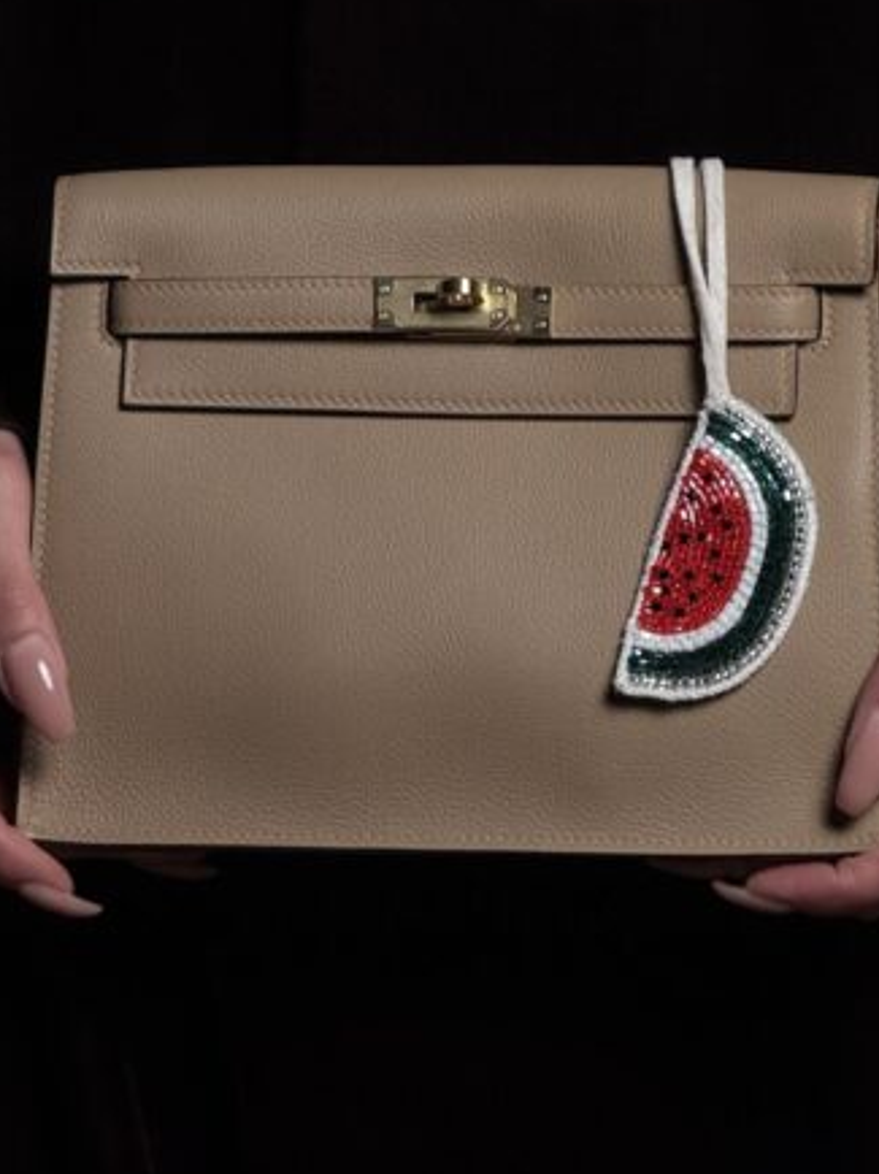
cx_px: 468
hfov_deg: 8.9
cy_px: 511
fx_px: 5626
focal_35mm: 166
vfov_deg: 11.9
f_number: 2.8
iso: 50
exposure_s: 1/101
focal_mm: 15.66
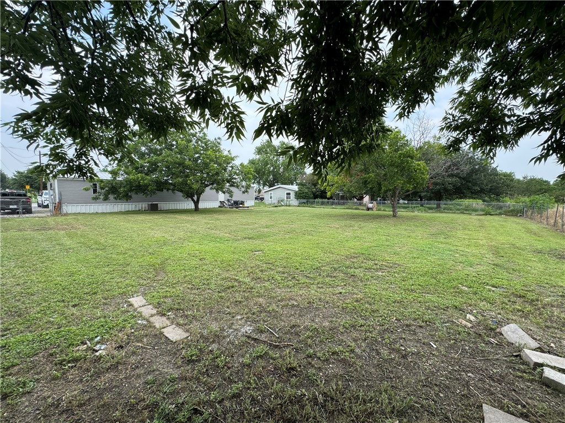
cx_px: 282
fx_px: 229
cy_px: 212
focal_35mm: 14
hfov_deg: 102.1
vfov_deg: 85.7
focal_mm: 2.22
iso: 40
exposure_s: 1/361
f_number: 2.2
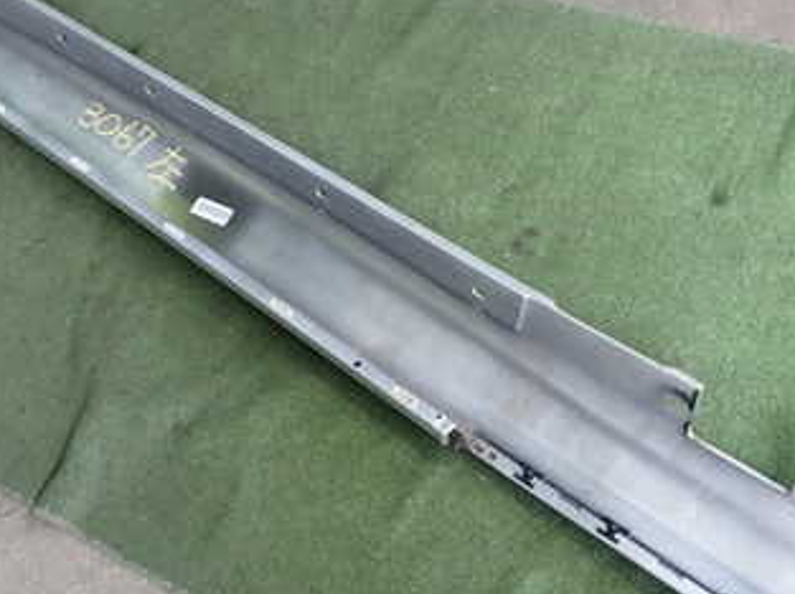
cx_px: 381
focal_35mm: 48
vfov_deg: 30.2
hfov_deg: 39.7
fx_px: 1101
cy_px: 340
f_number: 2
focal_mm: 4.5
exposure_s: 1/80
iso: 200
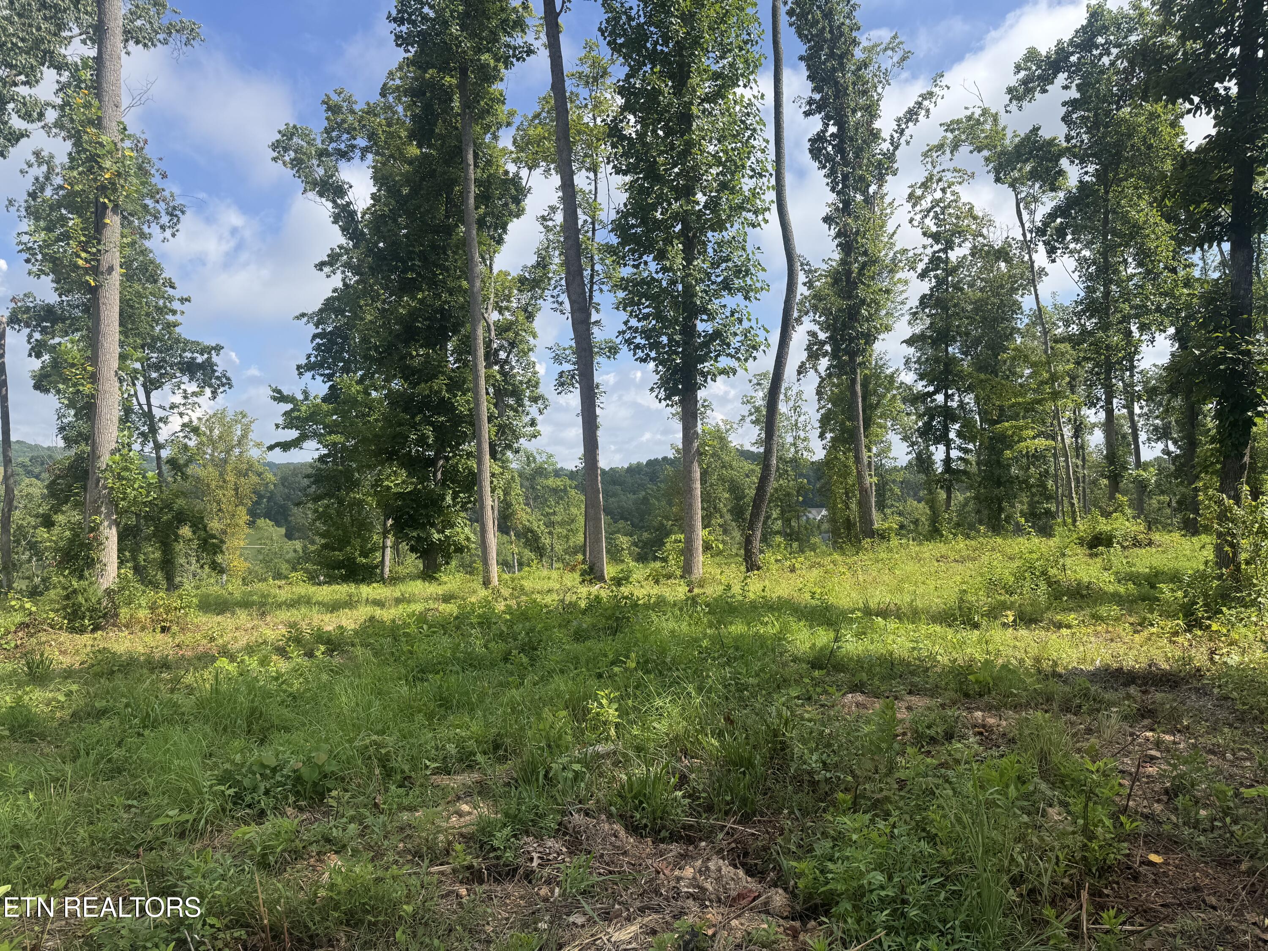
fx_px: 879
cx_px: 634
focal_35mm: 24
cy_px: 476
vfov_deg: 56.8
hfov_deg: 71.6
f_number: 1.78
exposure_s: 1/3096
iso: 80
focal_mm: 6.76
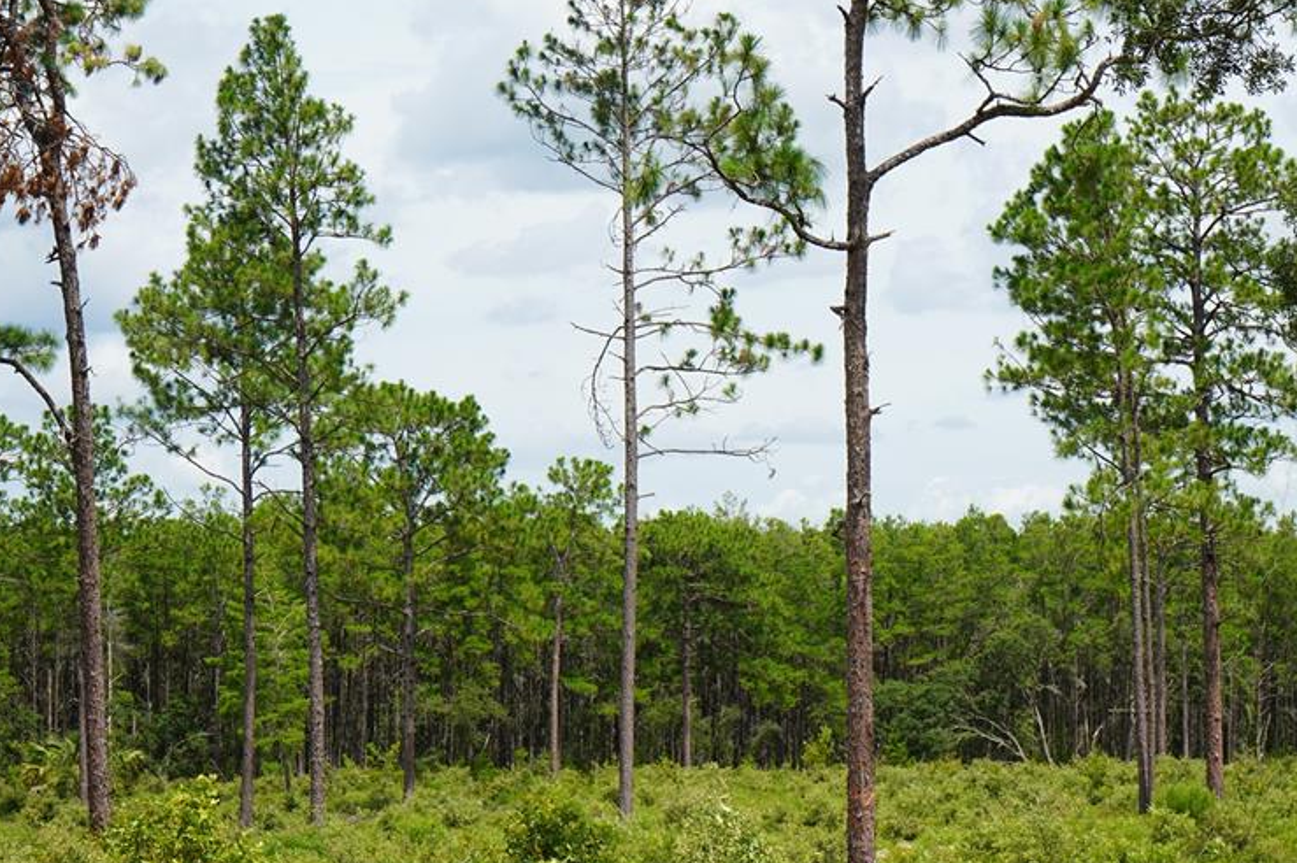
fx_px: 3493
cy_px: 498
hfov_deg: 20.9
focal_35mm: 97
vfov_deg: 14.1
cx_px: 879
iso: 100
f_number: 11
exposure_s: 1/160
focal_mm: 70
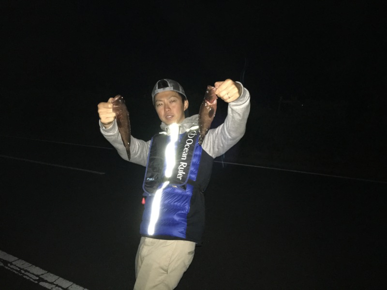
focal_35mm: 29
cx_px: 194
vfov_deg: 48.2
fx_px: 324
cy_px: 145
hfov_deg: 61.7
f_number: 2.2
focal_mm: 4.15
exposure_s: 1/16
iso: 400
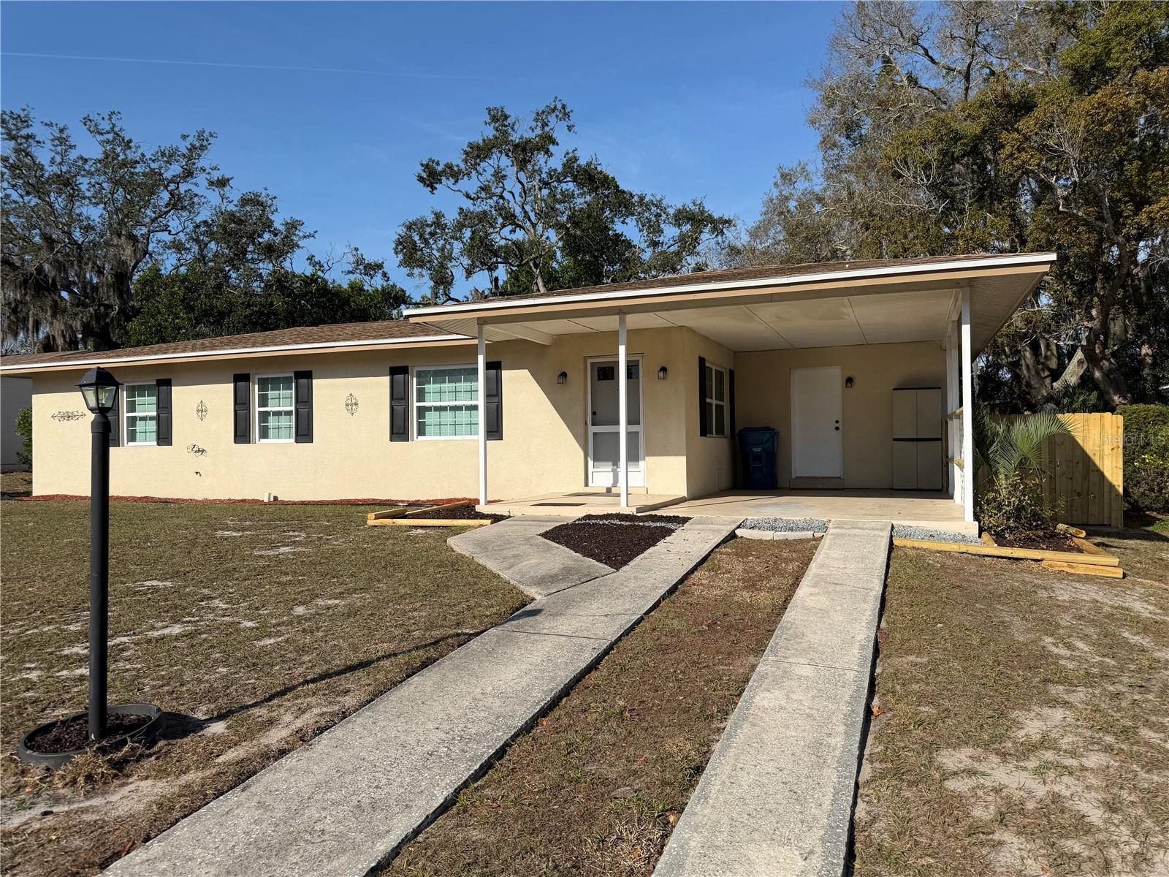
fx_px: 810
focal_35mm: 24
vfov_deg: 56.8
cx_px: 584
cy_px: 438
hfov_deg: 71.6
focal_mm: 6.76
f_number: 1.78
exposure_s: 1/6711
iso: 80
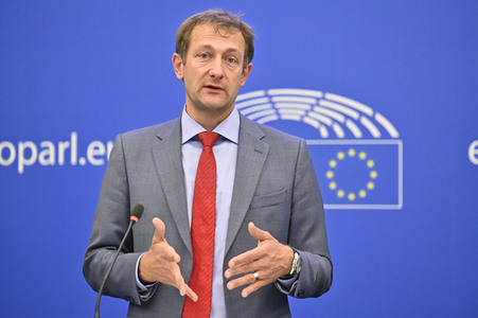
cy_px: 159
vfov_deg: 9.4
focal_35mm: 145
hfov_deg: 14.2
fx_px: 1924
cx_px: 239
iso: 5000
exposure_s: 1/800
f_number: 2.8
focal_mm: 145
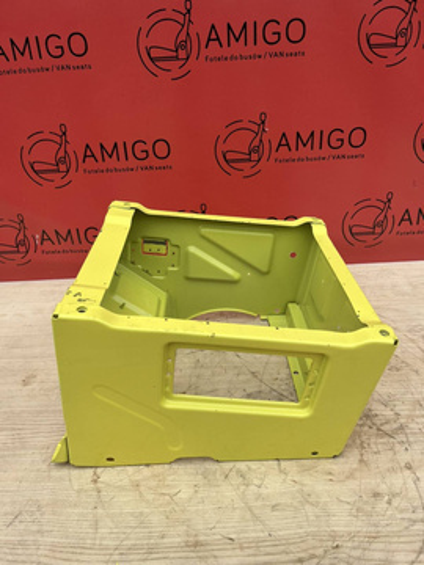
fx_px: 425
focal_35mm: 26
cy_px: 282
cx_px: 212
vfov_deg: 67.3
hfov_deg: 53.1
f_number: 1.6
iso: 50
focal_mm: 5.1
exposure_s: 1/688
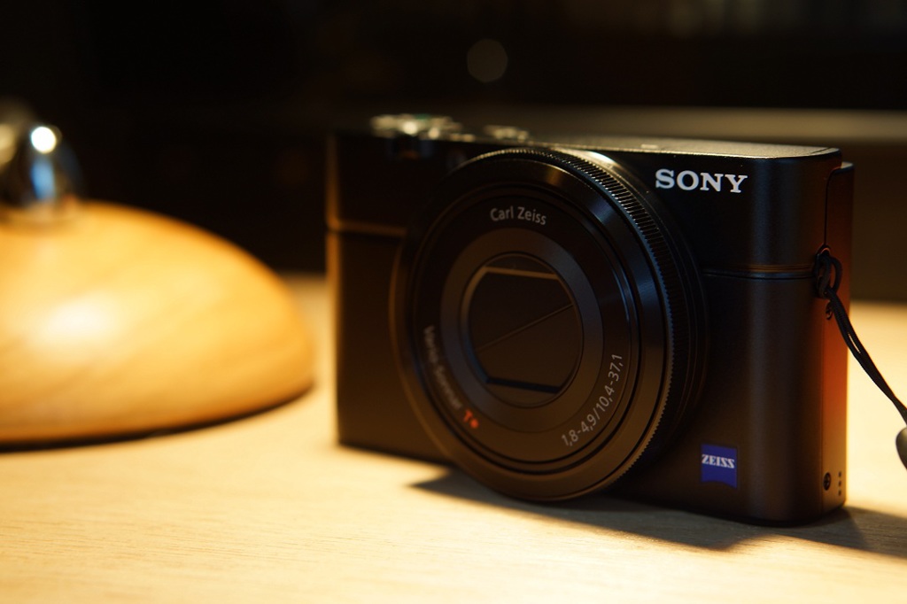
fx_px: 1889
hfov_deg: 27.0
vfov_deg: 18.2
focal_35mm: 75
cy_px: 302
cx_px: 454
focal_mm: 50
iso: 200
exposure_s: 1/6
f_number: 3.5
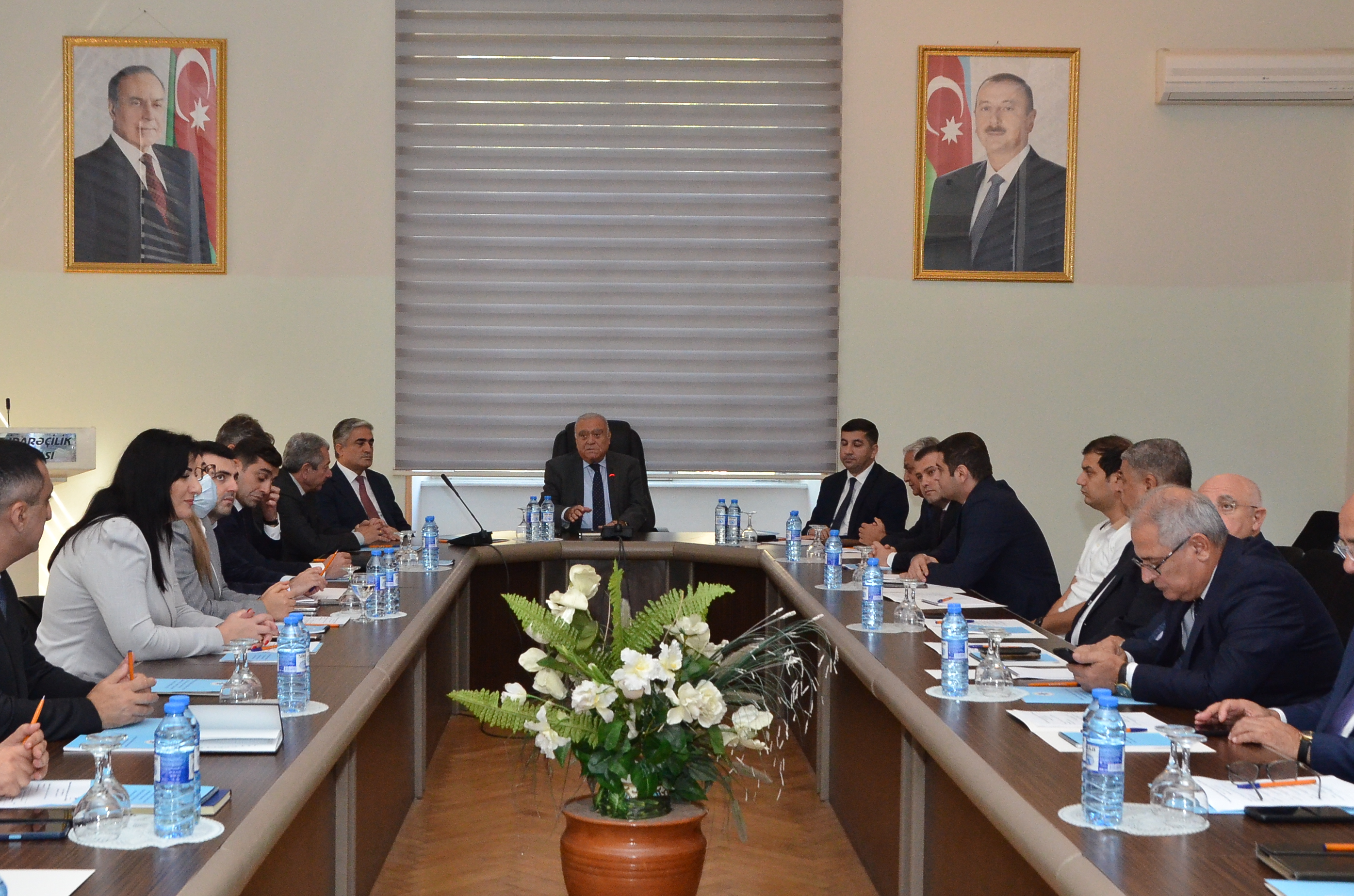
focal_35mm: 50
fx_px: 1864
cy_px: 454
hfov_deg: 39.9
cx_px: 622
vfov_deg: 27.0
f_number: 6.3
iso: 2200
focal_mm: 25
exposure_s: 1/200
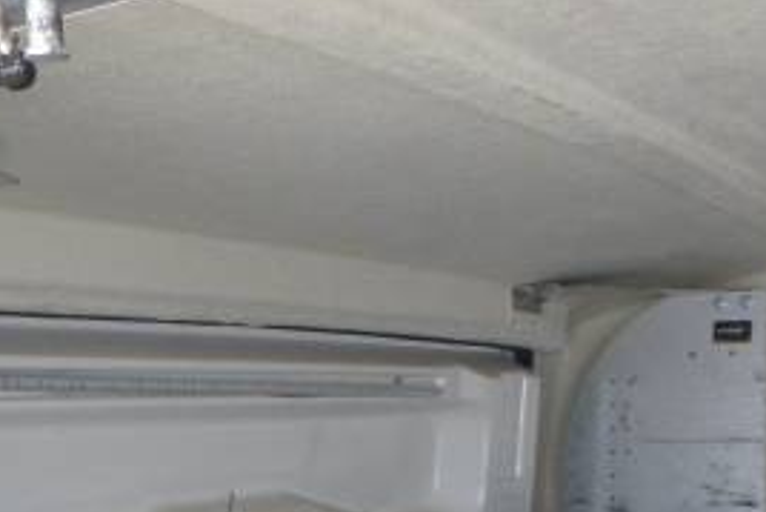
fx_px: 1320
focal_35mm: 62
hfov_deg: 32.1
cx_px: 249
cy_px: 626
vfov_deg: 20.4
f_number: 3.9
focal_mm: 4.5
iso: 125
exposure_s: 1/60
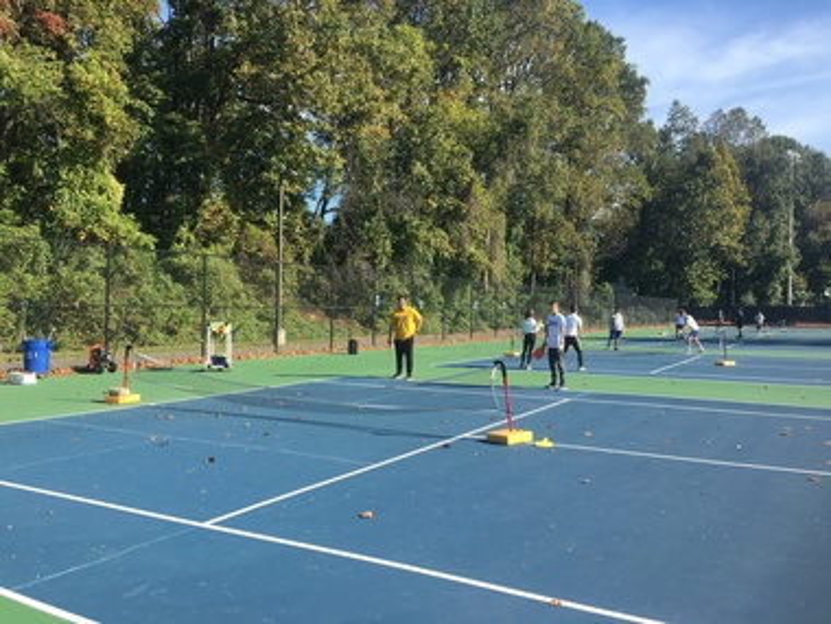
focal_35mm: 29
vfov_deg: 48.2
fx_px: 696
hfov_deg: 61.7
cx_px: 416
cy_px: 312
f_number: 2.2
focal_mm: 4.15
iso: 25
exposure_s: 1/718
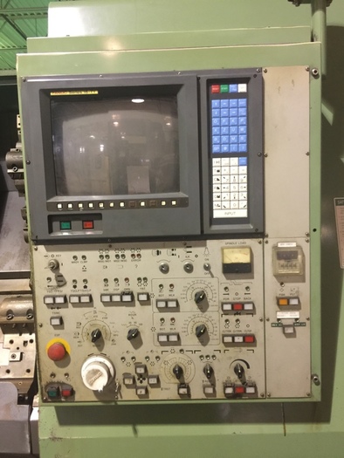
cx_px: 172
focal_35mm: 29
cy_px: 229
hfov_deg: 48.2
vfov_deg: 61.6
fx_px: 384
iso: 80
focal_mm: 4.15
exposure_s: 1/4
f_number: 2.2
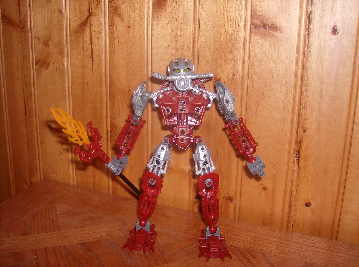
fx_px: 393
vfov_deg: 37.6
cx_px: 180
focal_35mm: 38
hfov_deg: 49.1
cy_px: 134
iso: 200
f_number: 2.9
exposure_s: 1/66.6
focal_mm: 6.4
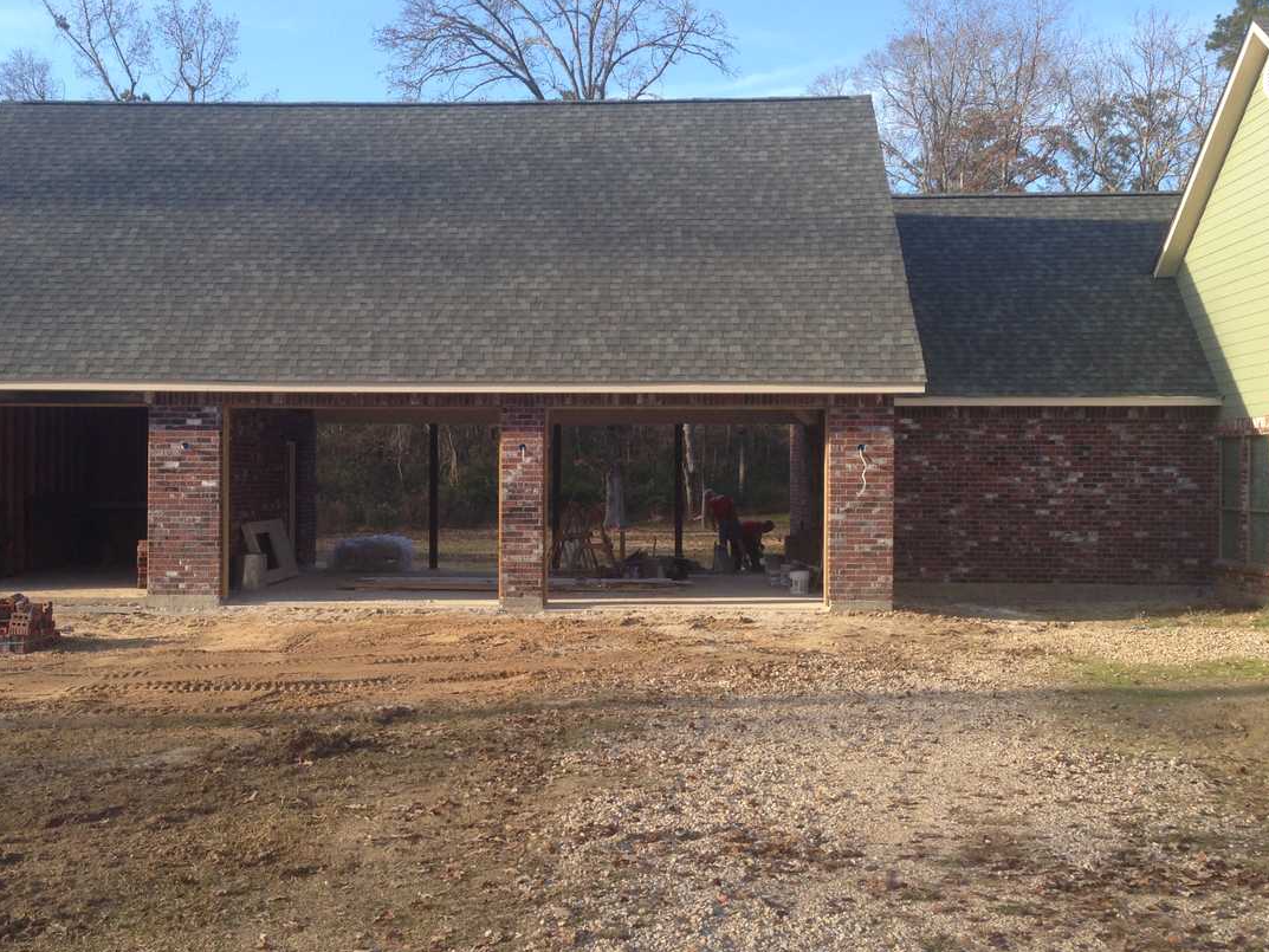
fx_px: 1503
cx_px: 575
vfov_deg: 35.1
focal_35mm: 41
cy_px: 468
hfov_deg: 45.7
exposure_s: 1/420
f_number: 2.4
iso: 50
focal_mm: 4.12
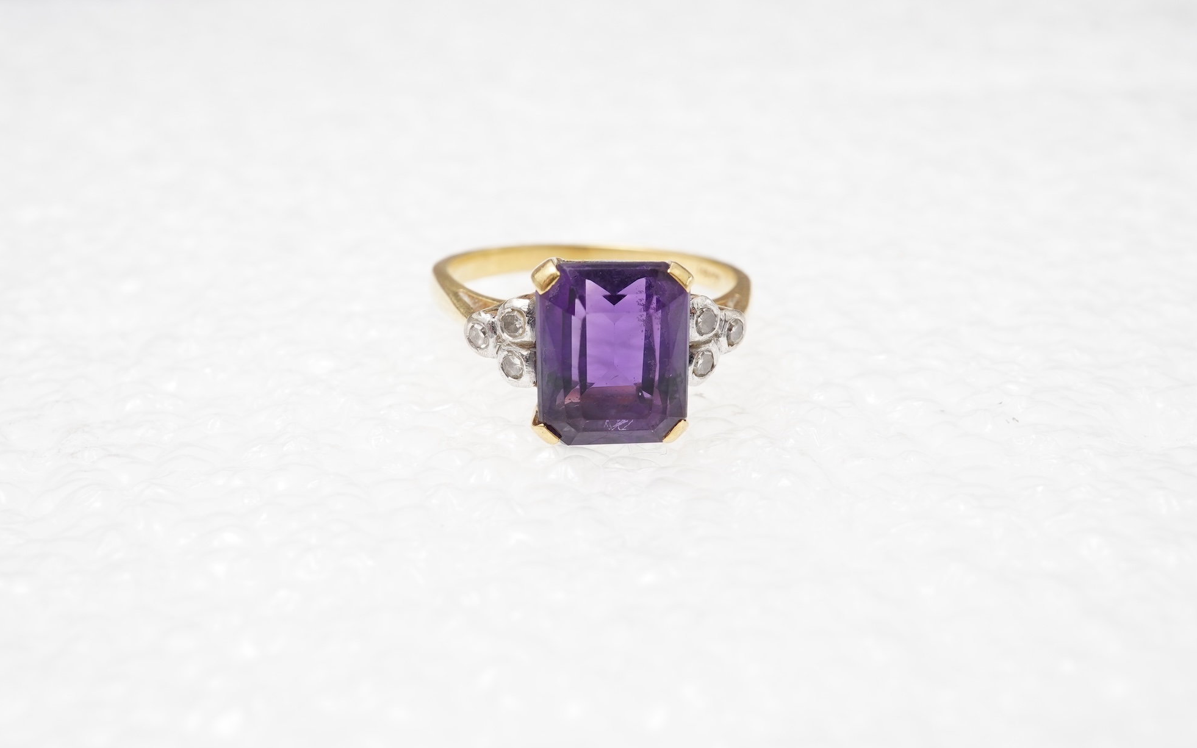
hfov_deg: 43.5
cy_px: 360
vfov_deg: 28.0
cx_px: 599
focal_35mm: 46
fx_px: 1501
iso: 320
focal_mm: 30
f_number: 20
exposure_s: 1/125
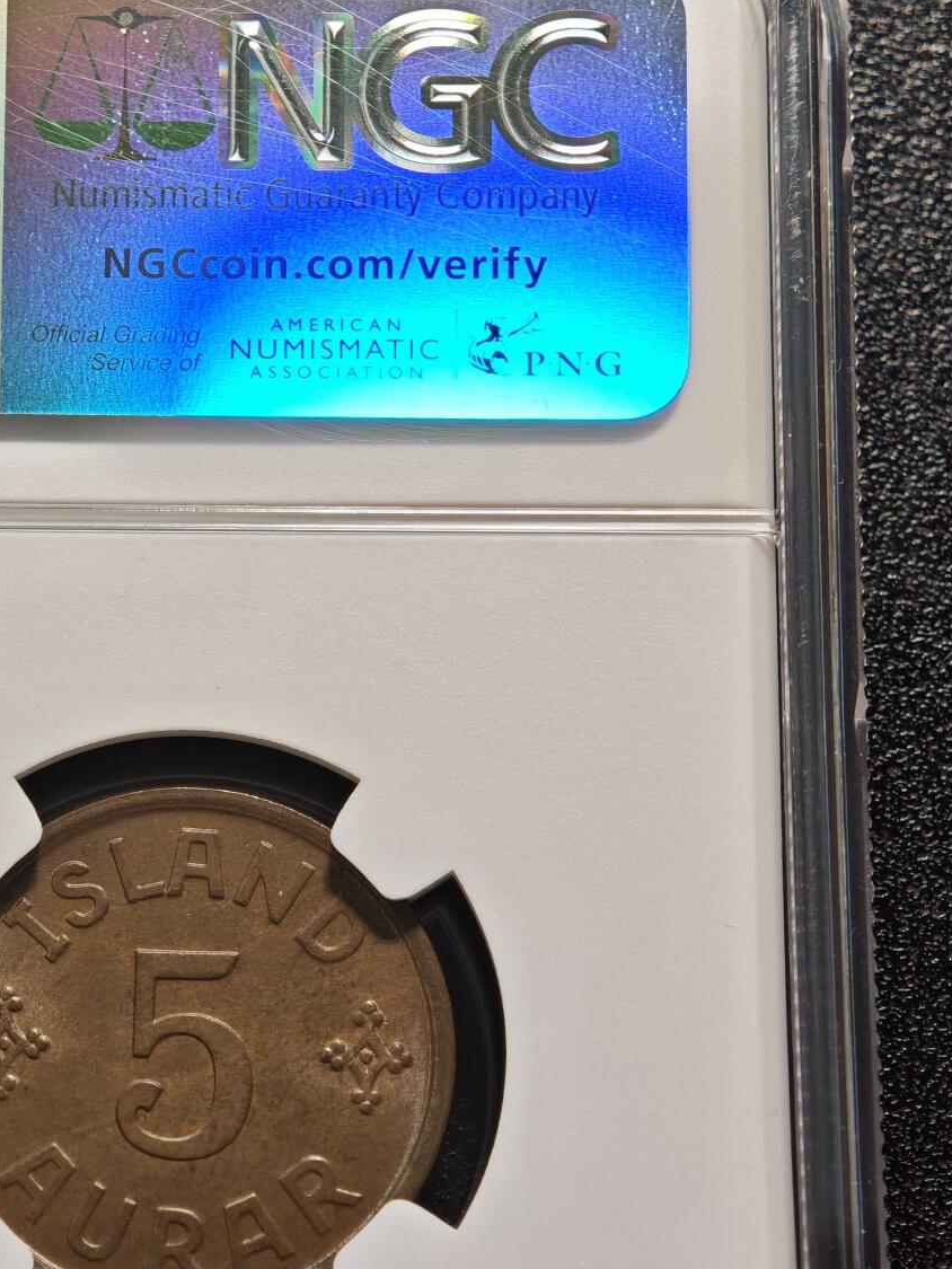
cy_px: 742
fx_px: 3520
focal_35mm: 96
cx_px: 200
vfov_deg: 20.4
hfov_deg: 15.3
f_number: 2
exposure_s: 1/100
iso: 200
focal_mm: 9
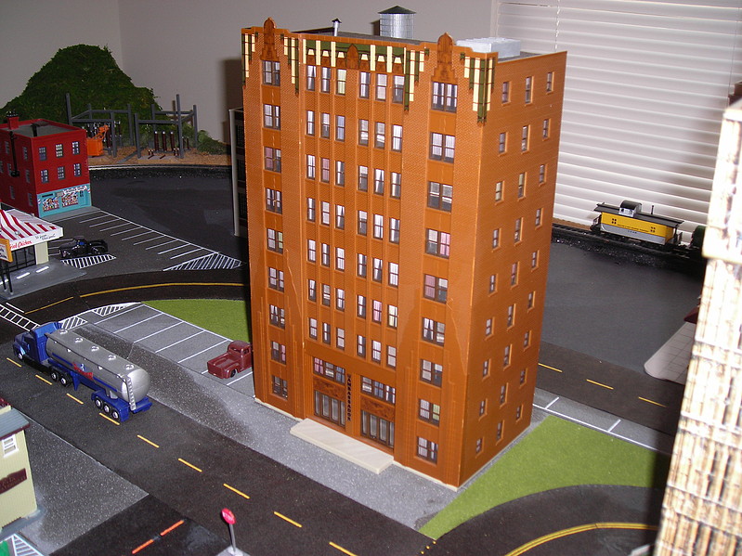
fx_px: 814
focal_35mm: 38
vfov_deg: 37.7
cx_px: 371
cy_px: 278
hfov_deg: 49.0
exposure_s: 1/60.1
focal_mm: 6.3
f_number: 3.2
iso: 50
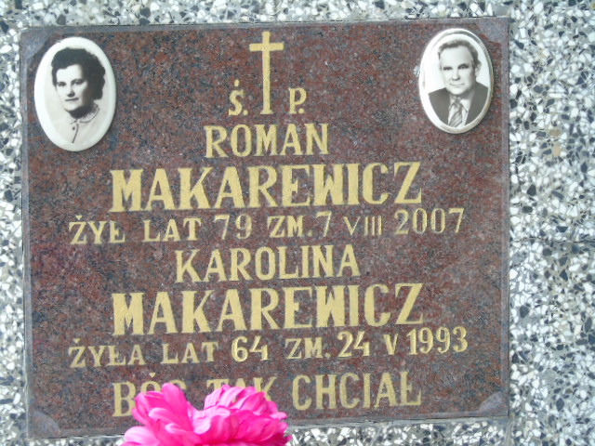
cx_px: 298
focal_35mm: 186
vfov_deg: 8.0
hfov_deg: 10.6
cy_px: 223
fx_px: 3197
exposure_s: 1/125
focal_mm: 33
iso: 250
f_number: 5
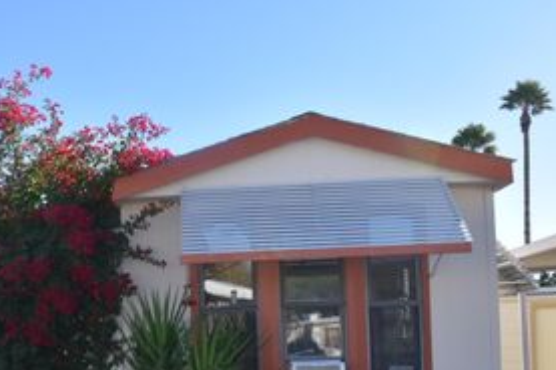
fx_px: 878
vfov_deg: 23.2
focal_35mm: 57
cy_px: 327
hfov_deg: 34.4
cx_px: 138
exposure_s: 1/200
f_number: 8
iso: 100
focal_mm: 21
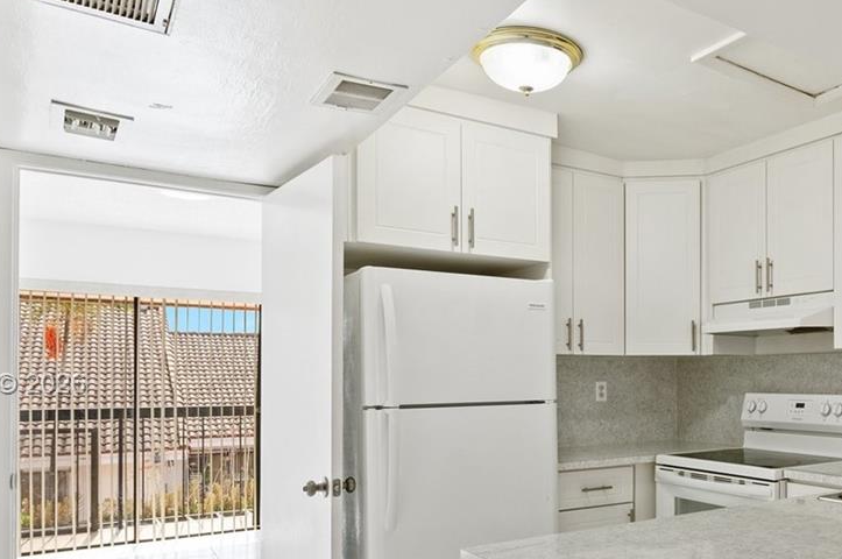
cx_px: 655
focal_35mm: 31
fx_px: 724
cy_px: 386
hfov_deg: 56.6
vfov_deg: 41.5
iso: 200
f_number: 8
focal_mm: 14
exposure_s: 1/15
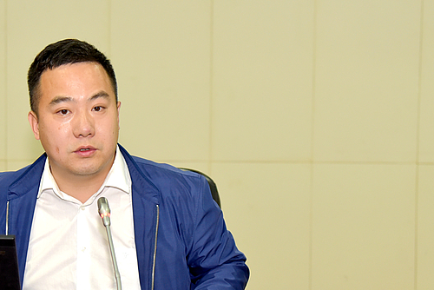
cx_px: 138
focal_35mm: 90
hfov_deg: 22.5
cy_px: 166
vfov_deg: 15.2
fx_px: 1086
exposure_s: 1/60
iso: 1800
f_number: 4
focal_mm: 50
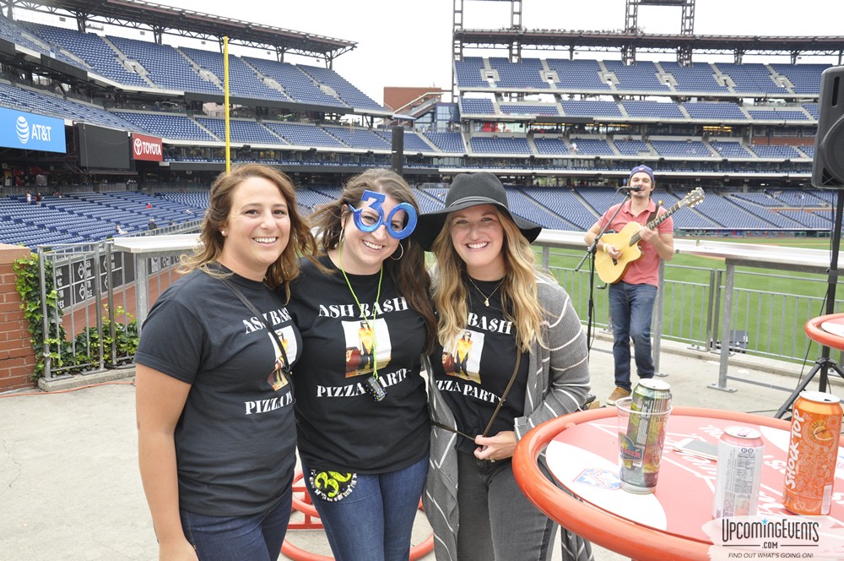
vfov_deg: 39.9
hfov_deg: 57.3
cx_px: 422
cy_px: 280
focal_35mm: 33
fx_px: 773
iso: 400
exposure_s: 1/60
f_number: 8
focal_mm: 22
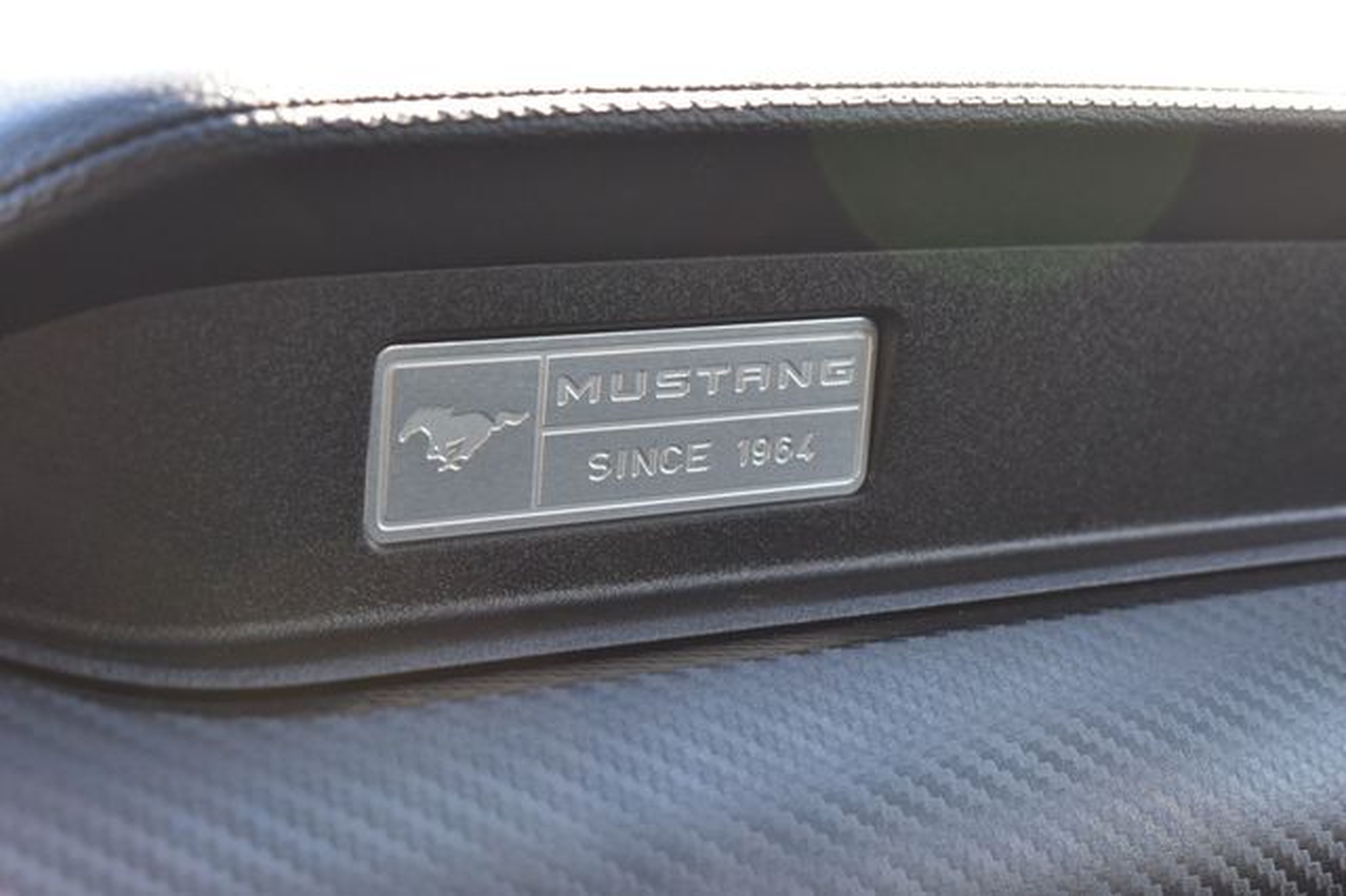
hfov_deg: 24.6
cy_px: 448
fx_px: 3083
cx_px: 673
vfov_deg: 16.5
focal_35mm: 82
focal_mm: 55
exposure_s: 1/40
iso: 400
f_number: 7.1
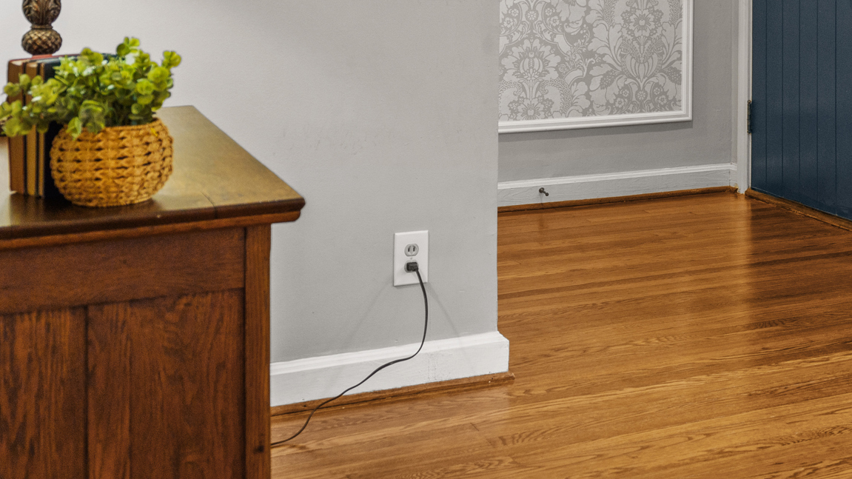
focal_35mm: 66
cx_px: 790
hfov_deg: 30.3
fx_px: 1491
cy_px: -59
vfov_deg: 17.6
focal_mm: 29
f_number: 4.5
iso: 1250
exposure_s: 1/20
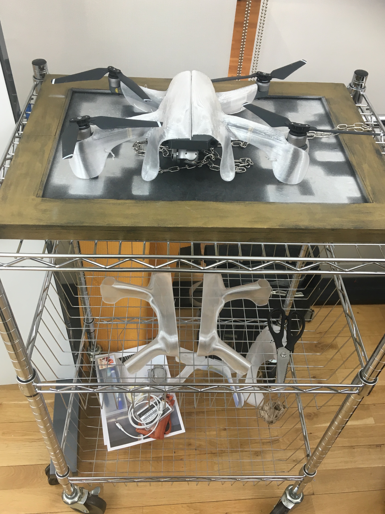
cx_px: 192
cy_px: 257
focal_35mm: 29
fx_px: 430
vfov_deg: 61.7
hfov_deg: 48.2
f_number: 2.2
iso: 50
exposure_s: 1/30
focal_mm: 4.15
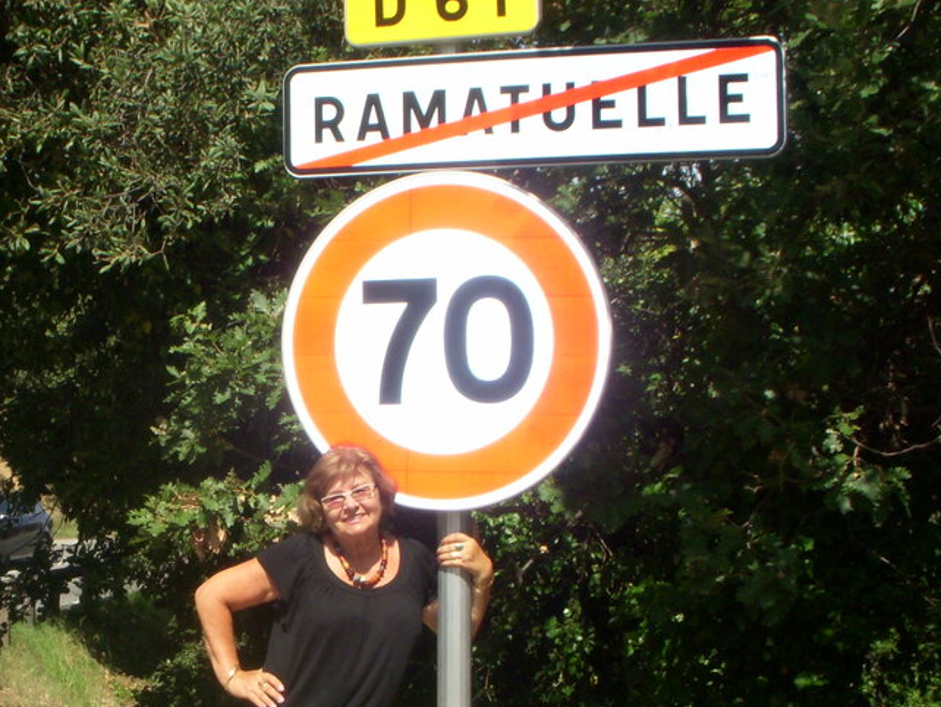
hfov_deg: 27.0
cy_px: 509
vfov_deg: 20.6
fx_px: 1931
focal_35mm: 71
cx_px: 223
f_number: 6.6
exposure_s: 1/250
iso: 100
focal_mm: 6.3
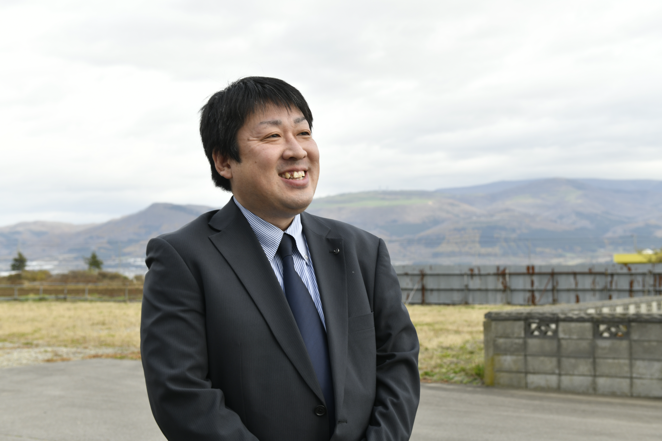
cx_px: 331
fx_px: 1011
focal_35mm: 55
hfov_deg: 36.2
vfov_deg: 24.6
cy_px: 220
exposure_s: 1/200
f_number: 6.3
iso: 200
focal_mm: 55
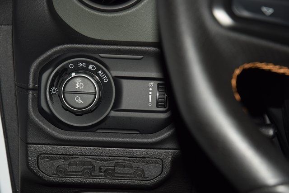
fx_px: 843
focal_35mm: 105
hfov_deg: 19.5
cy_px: 96
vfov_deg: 13.0
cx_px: 144
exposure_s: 1/125
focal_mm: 70
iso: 100
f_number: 8
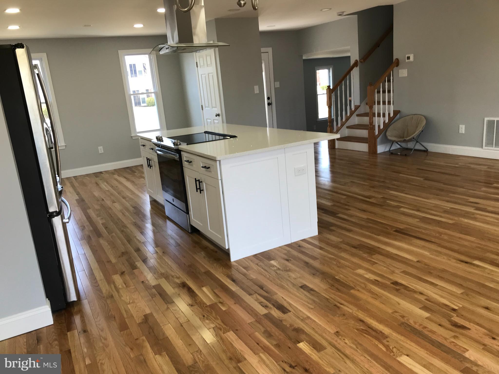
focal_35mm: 28
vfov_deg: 49.7
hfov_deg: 63.4
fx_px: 404
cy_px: 187
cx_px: 250
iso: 25
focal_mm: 3.99
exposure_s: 1/60
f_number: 1.8
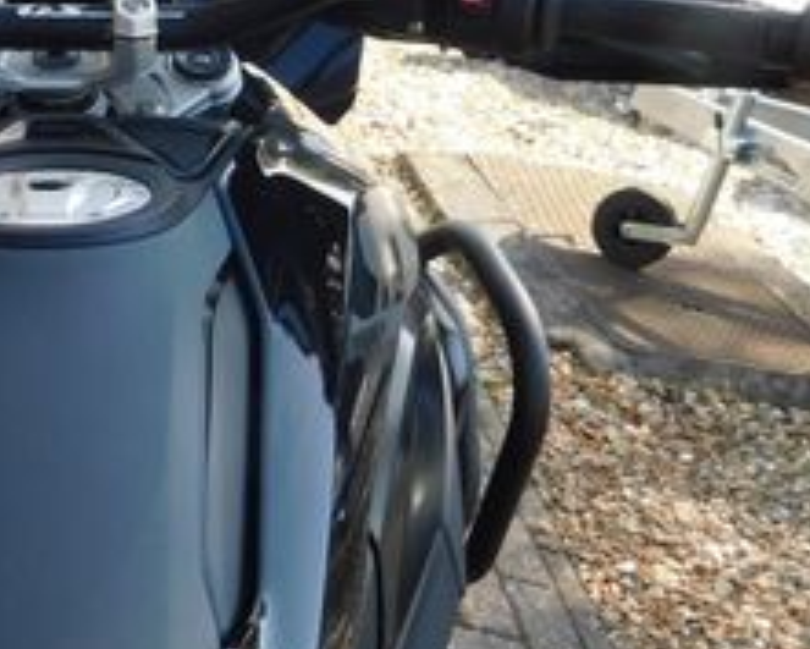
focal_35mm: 65
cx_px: -7
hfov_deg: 27.4
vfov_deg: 23.4
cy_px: 227
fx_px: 1559
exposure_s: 1/400
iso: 125
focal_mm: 4
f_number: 3
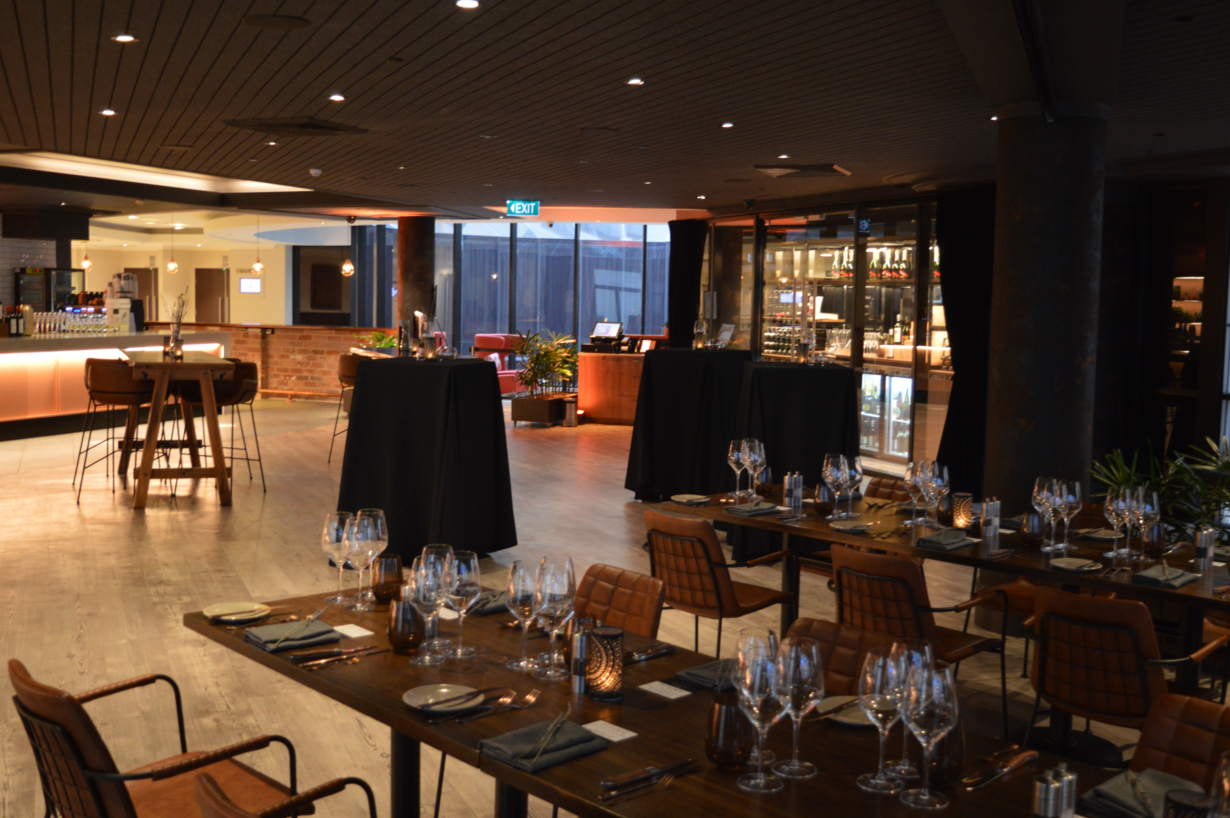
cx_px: 615
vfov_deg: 36.8
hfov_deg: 53.2
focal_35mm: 36
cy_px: 409
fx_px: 1229
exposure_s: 1/15
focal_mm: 24
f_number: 4
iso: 1100
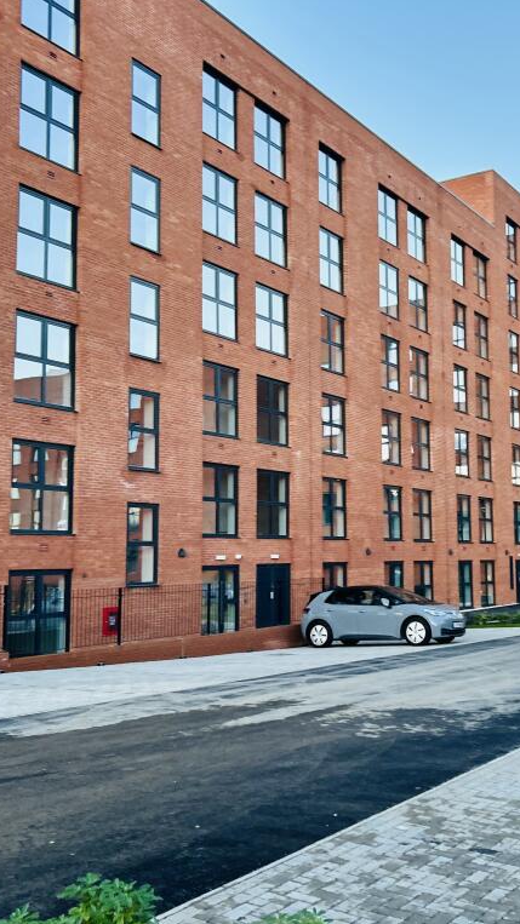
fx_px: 932
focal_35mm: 38
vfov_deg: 52.8
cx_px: 377
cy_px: 461
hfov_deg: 30.8
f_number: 1.5
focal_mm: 5.7
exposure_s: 1/121
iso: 125
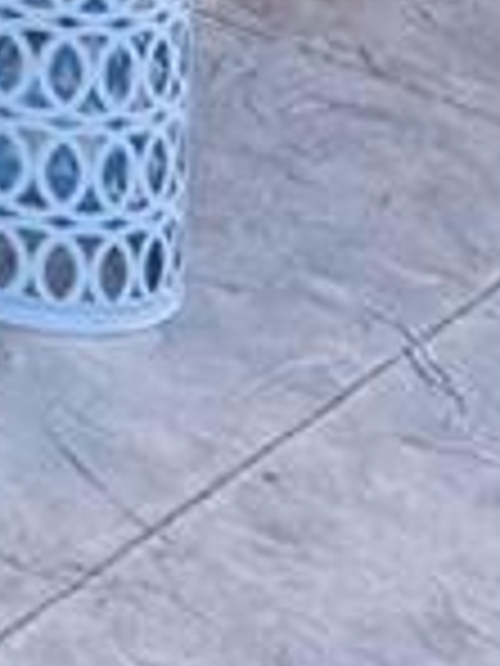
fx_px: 2600
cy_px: -1130
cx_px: -1581
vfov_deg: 11.2
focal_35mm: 135
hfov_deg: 7.4
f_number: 7.1
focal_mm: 13
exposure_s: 1/3
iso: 100
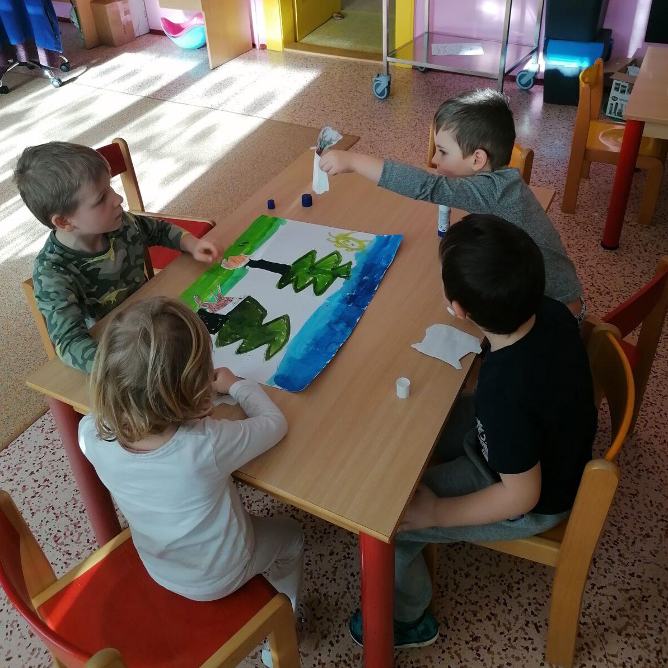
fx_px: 699
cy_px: 230
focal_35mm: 32
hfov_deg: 51.1
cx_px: 334
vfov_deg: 50.3
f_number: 1.8
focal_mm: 4.75
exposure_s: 1/100
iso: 100
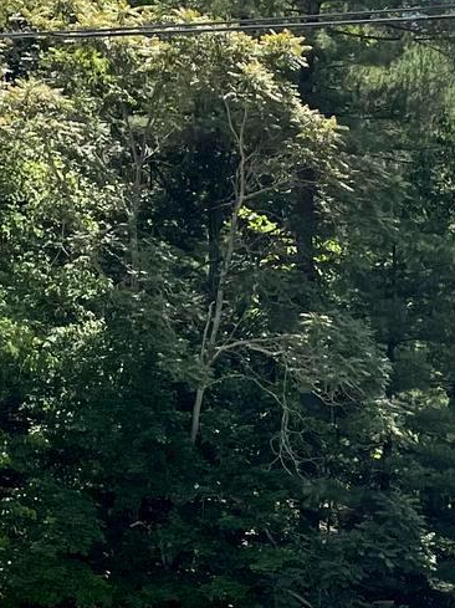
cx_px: 460
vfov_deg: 17.9
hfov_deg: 13.4
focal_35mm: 109
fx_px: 1913
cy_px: 490
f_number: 1.6
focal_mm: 4.2
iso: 32
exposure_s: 1/3401
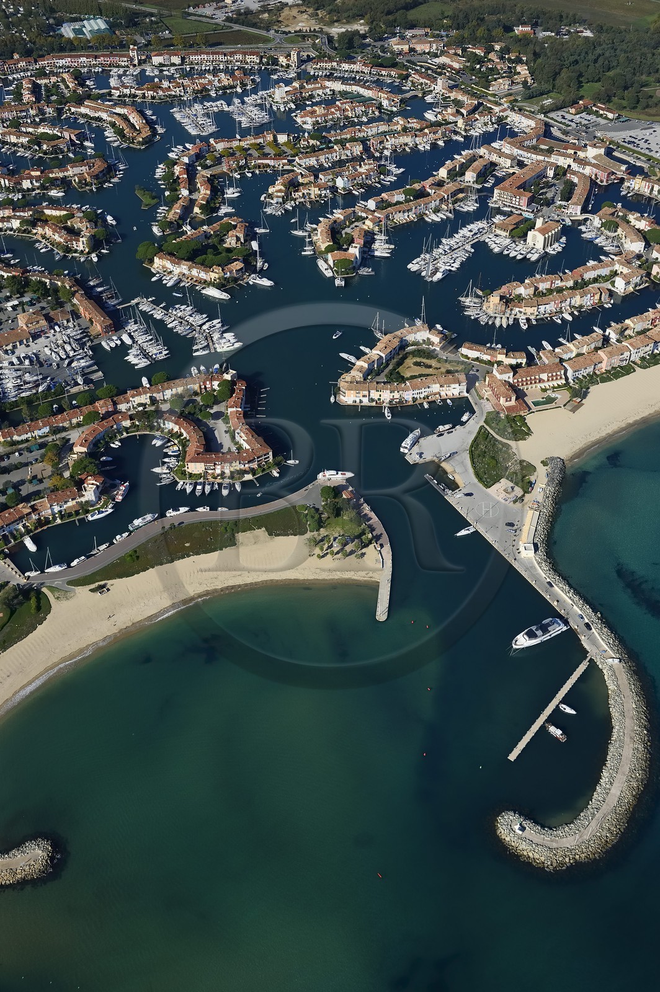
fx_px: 937
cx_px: 330
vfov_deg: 55.8
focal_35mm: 34
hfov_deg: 38.8
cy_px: 496
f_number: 7.1
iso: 400
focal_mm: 34
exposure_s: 1/1600
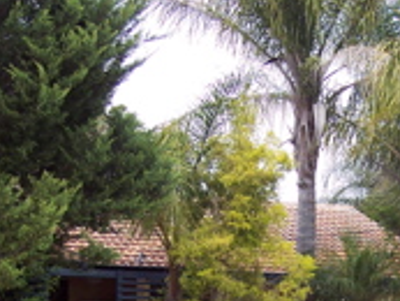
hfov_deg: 21.7
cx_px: 259
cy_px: 313
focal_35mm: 90
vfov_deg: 16.1
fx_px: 1041
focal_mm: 8
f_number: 3.4
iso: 100
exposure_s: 1/350
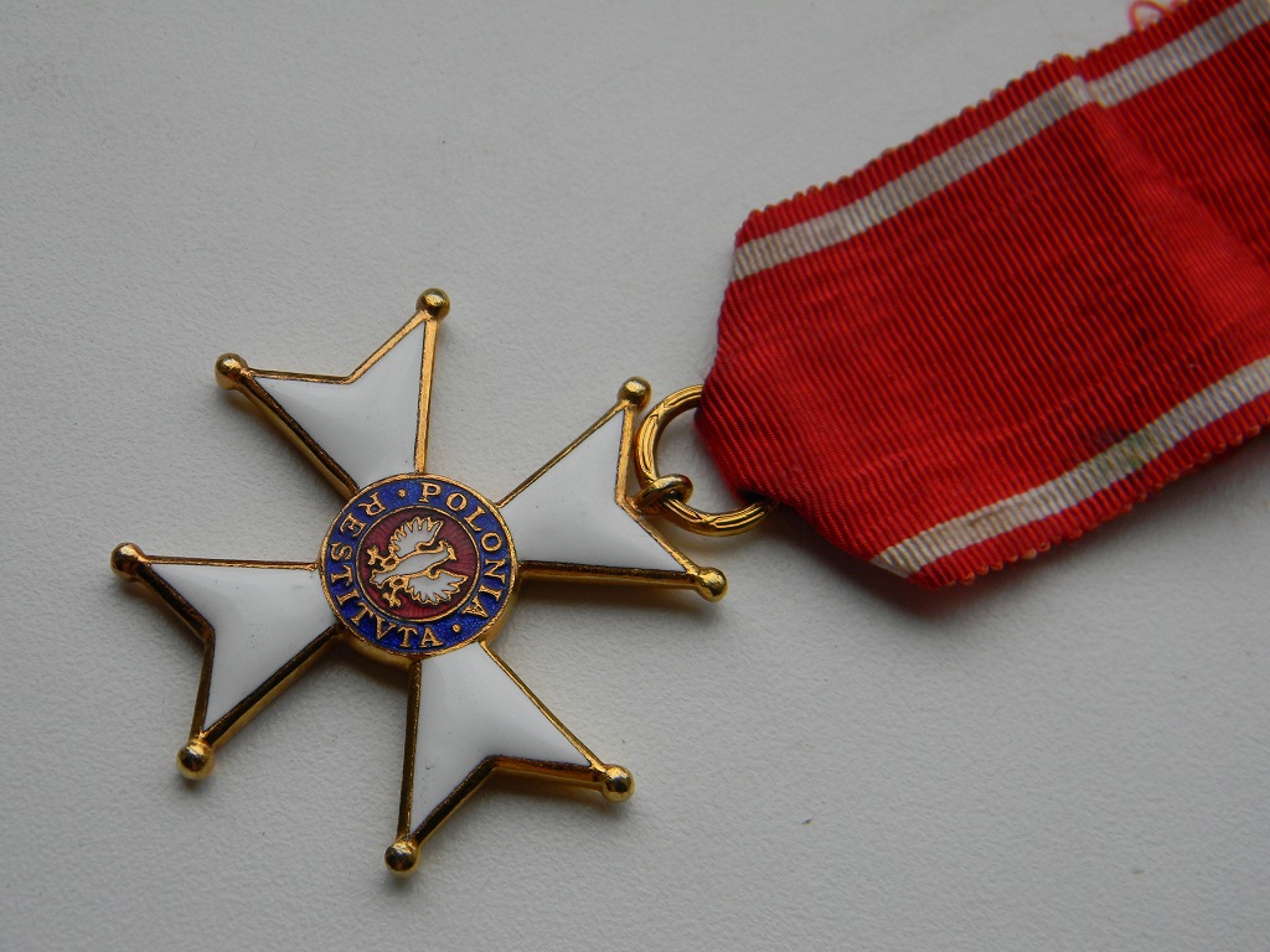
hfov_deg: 23.6
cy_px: 476
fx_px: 3045
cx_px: 635
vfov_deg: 17.8
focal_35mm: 83
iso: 80
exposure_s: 1/280
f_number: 4.5
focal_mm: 15.1
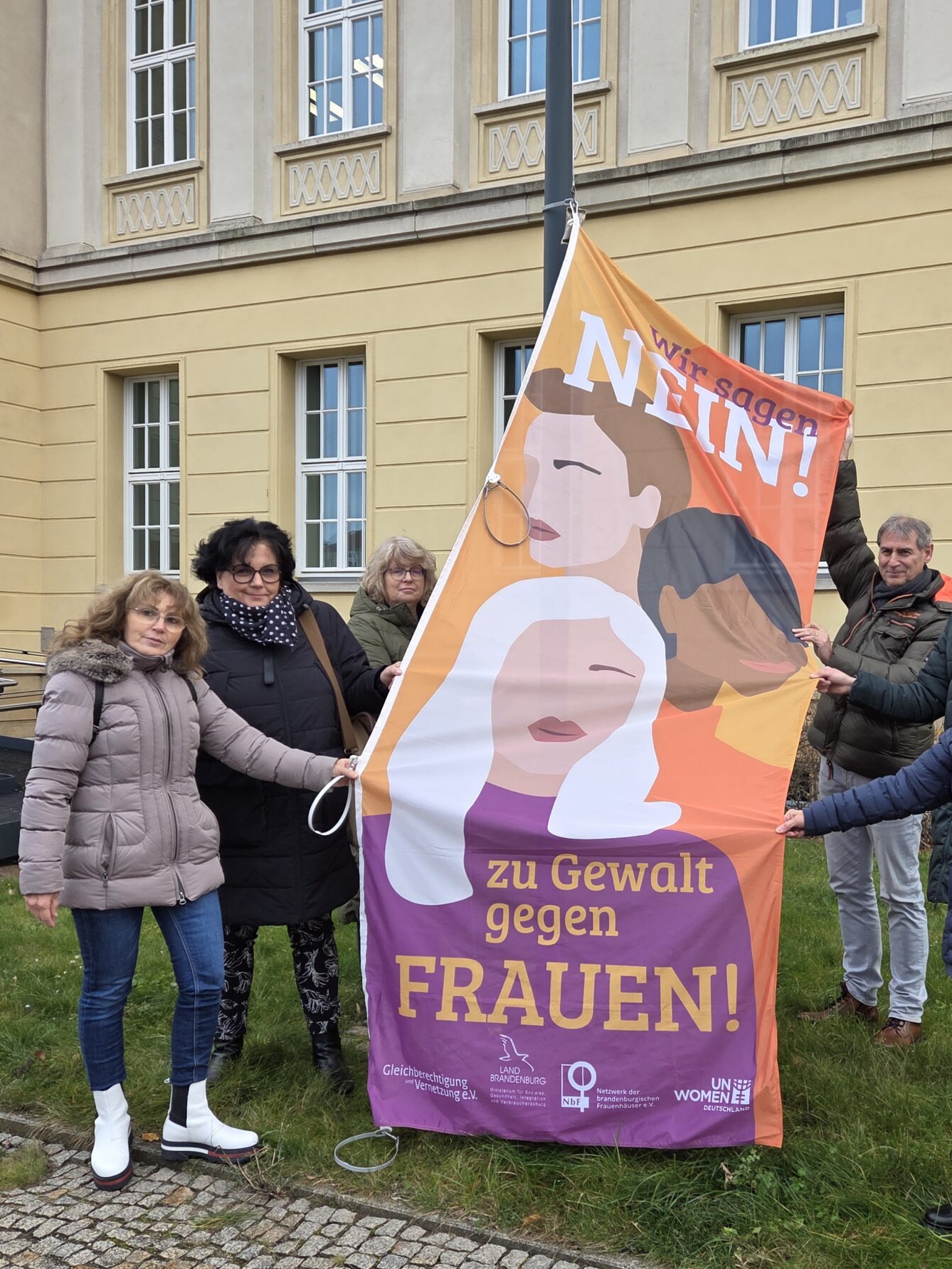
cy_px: 675
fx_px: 1210
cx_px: 614
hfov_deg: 42.5
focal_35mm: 33
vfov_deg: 55.3
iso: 80
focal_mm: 5.4
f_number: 1.8
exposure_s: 1/671
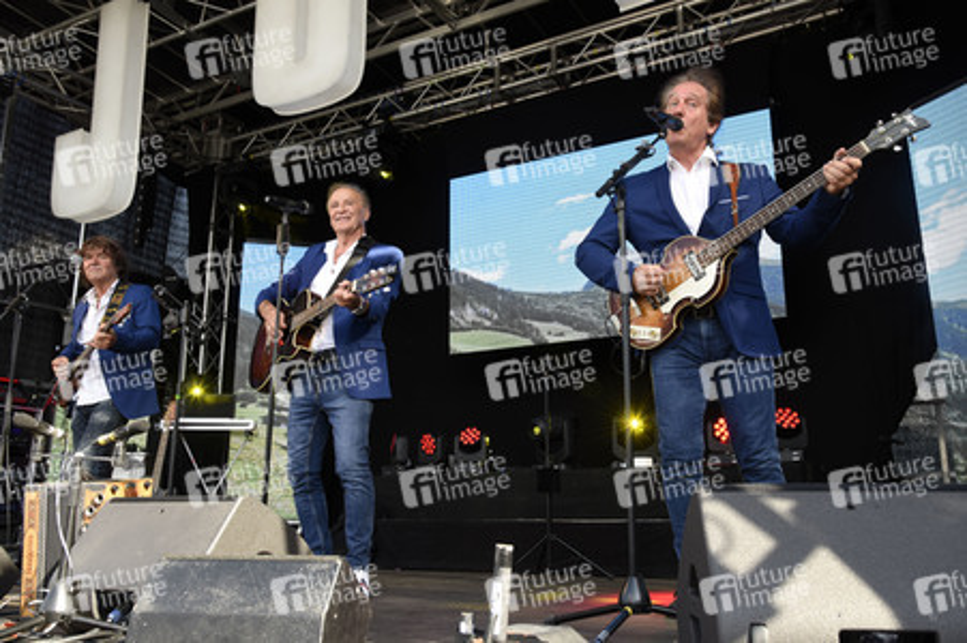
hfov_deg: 58.8
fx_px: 859
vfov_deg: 41.1
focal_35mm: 32
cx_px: 484
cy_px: 322
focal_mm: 32
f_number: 8
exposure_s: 1/160
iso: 500
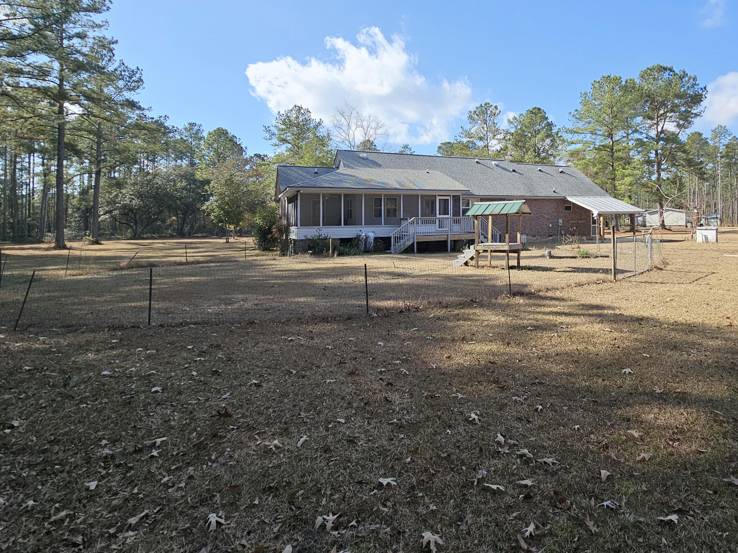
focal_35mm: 18
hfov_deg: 85.7
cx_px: 471
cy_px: 186
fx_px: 384
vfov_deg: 69.6
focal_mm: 2.2
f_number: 2.2
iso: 50
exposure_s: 1/1484
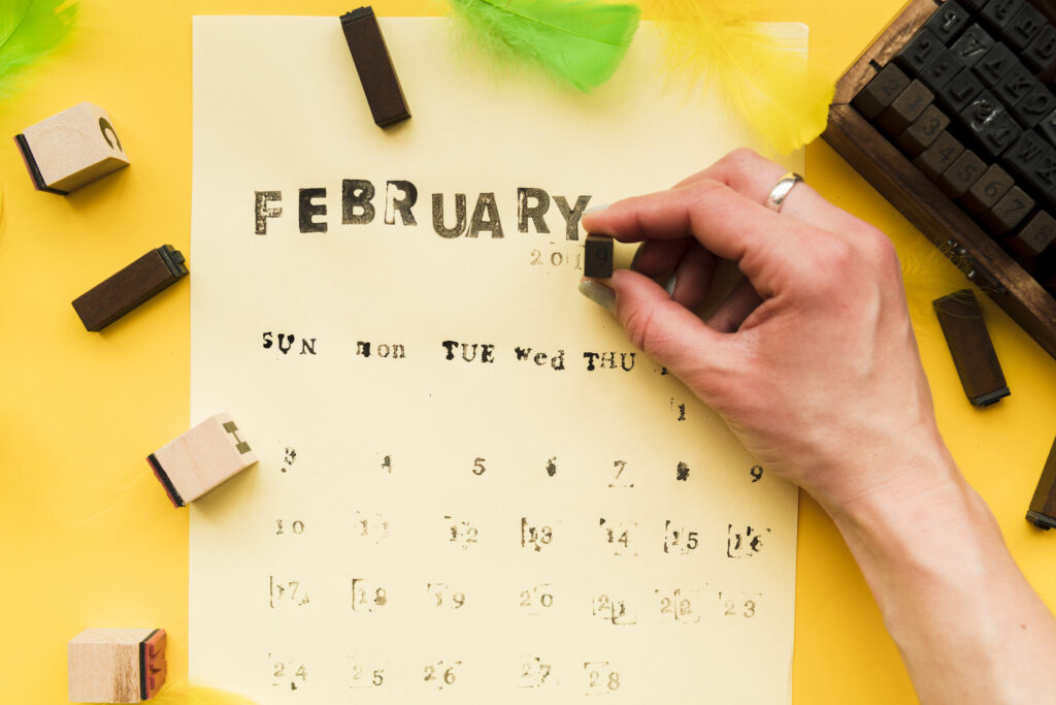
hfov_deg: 45.4
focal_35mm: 43
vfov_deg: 31.2
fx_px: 1261
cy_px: 352
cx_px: 528
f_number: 7.1
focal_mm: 43
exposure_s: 1/4
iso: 100
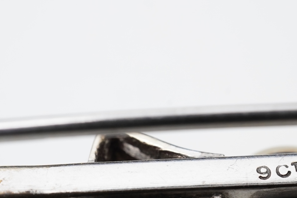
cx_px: 278
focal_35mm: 94
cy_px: 177
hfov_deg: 21.1
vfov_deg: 14.4
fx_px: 775
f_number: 20
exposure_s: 1/125
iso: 800
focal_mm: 30
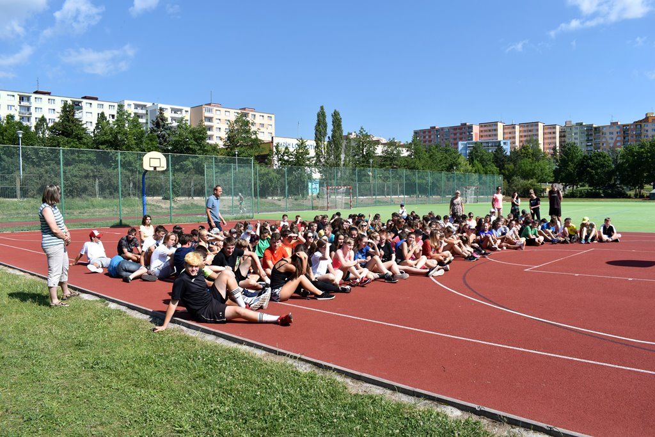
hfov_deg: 67.4
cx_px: 328
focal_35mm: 27
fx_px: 491
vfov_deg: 47.9
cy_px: 218
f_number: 8
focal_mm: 18
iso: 100
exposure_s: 1/250
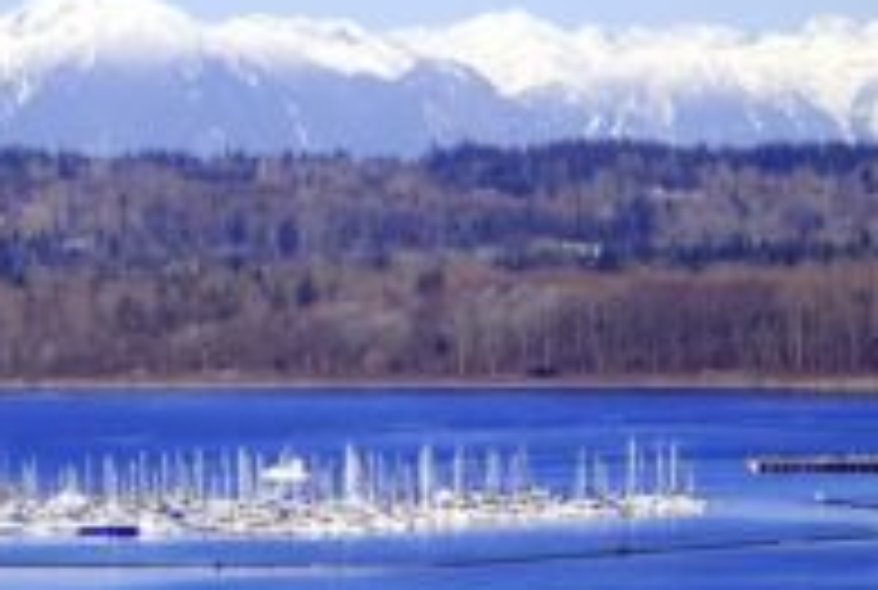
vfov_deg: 3.3
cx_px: 275
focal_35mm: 415
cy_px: 329
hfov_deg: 5.0
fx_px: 10145
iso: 100
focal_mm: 135
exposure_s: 1/500
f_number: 5.6
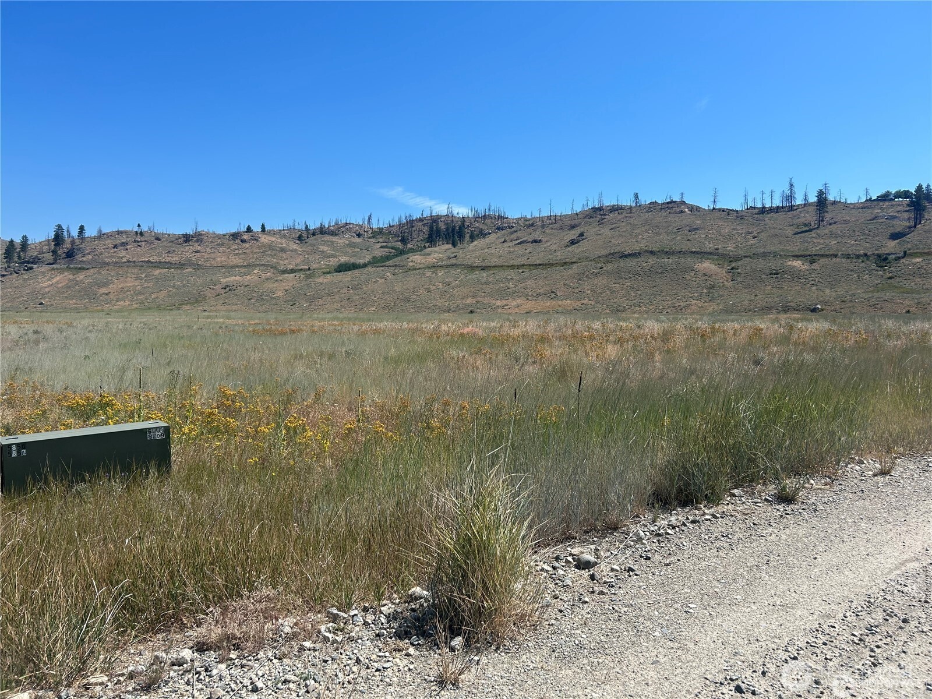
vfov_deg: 53.1
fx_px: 700
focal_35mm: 26
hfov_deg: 67.3
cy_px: 350
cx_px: 466
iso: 50
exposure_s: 1/4831
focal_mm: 5.7
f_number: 1.5
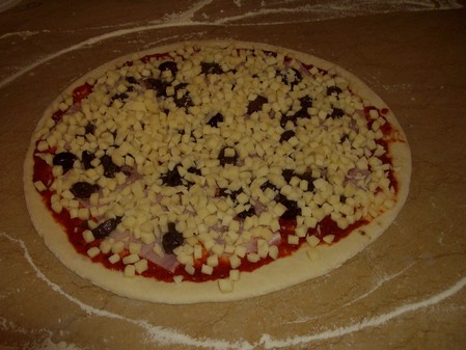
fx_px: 485
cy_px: 175
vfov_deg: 39.7
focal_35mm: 36
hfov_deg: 51.3
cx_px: 233
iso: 160
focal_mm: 6
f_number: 2.7
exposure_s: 1/50
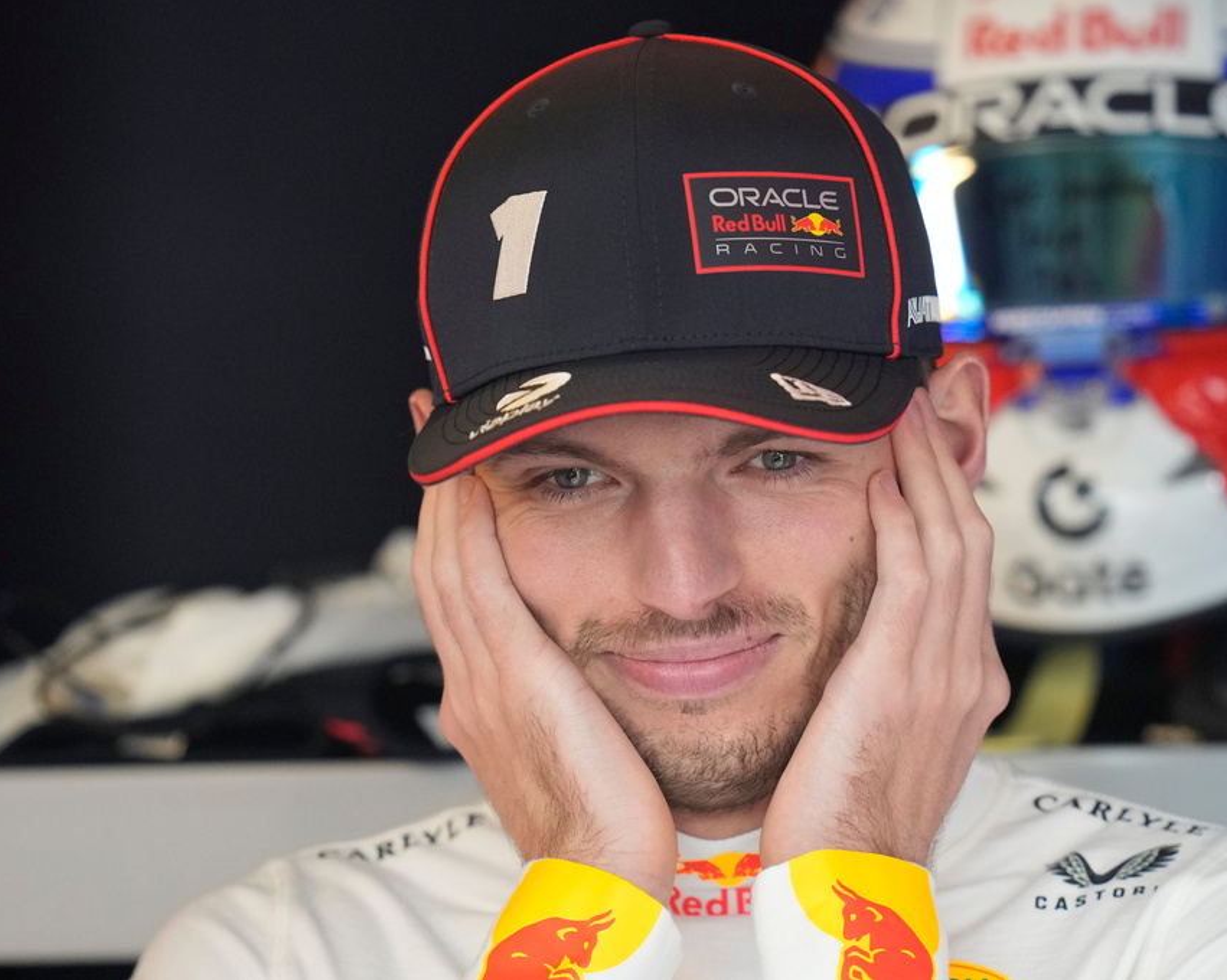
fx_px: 24610
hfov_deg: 2.9
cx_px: 708
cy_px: 489
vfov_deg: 2.3
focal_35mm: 678
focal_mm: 400
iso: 2500
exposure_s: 1/400
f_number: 2.8
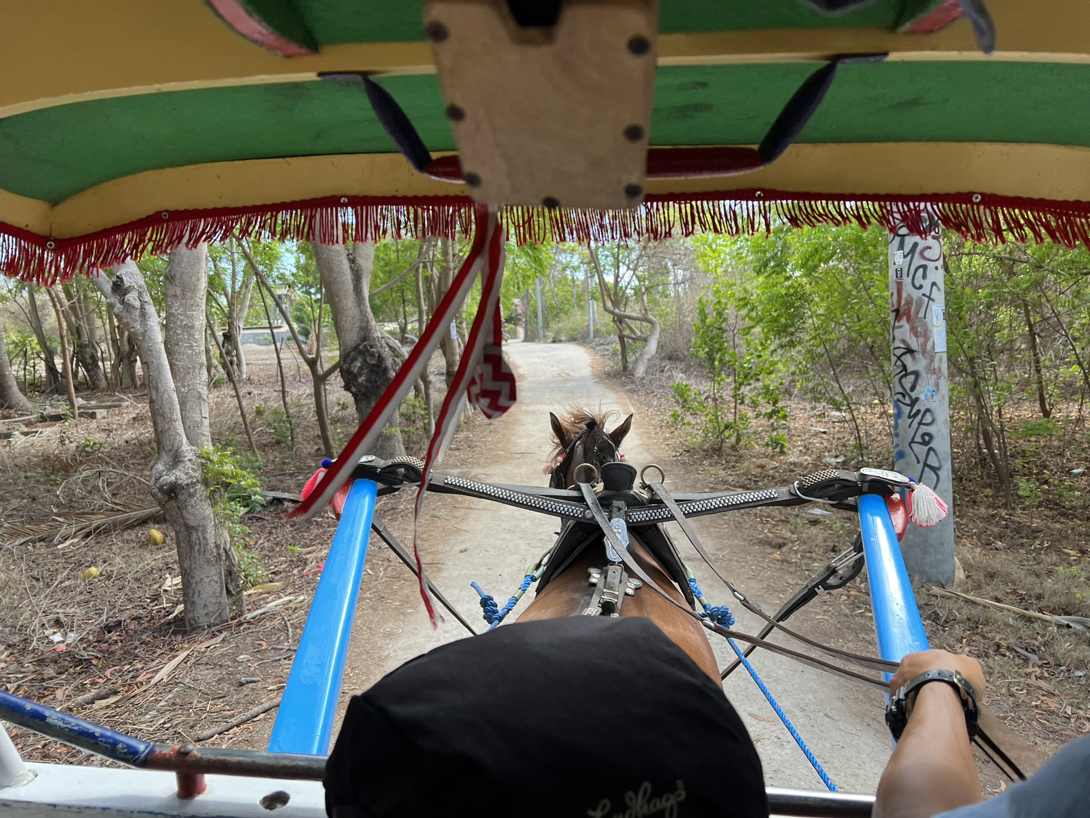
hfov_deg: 67.3
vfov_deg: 53.1
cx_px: 545
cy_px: 409
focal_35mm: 26
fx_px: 819
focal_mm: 5.7
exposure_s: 1/666
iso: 50
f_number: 1.5
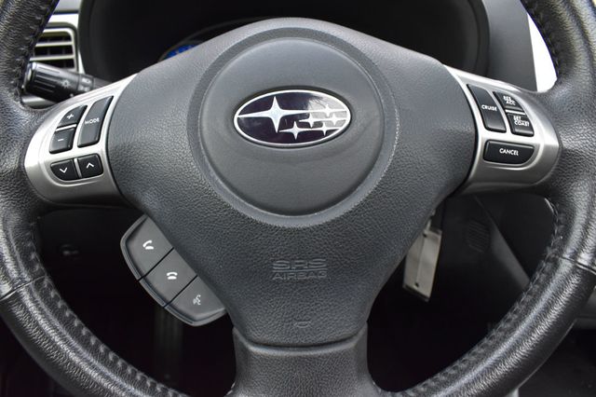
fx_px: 447
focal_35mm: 27
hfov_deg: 67.4
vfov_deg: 47.9
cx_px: 298
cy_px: 198
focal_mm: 18
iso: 1100
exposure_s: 1/15
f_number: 6.3
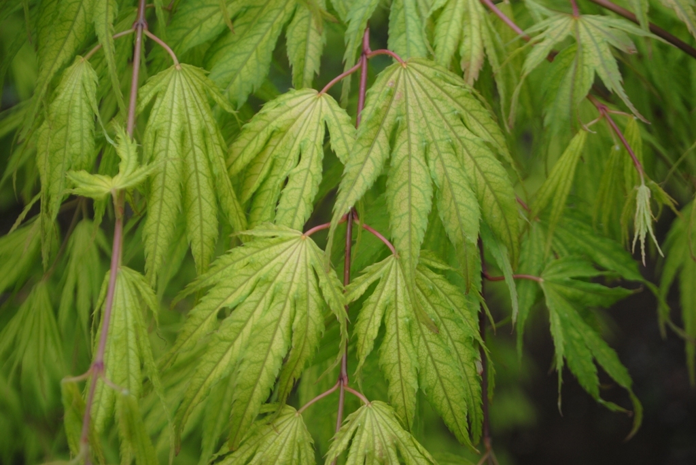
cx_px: 348
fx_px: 1335
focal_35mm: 69
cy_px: 232
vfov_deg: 19.8
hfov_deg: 29.2
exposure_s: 1/320
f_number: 5.3
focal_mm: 46
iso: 200
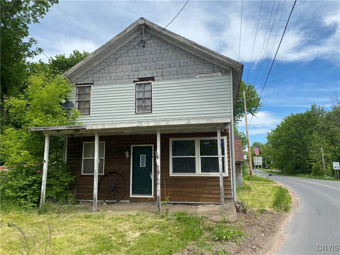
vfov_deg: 53.1
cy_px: 128
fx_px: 255
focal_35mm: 26
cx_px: 170
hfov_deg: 67.3
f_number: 1.8
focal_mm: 4.25
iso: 32
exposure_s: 1/2358
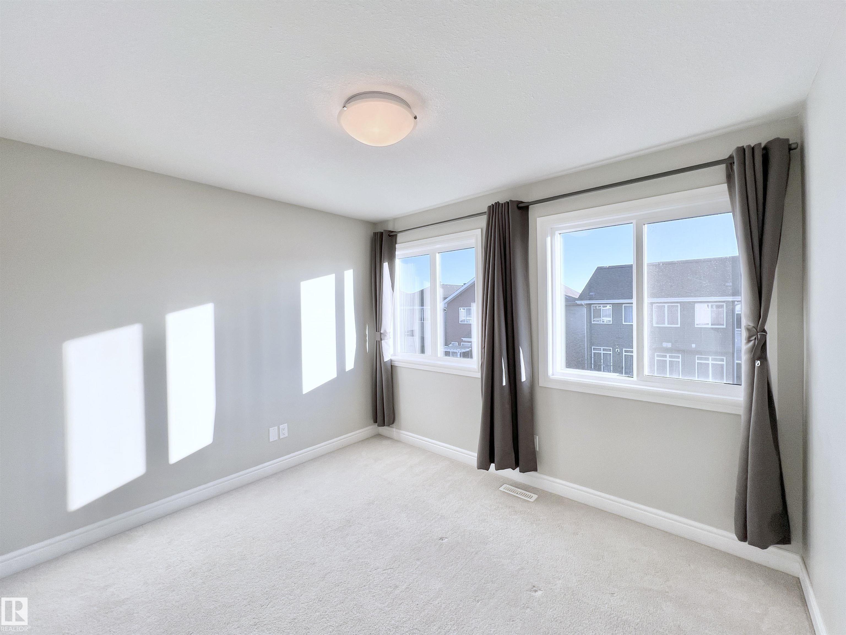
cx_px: 423
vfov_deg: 89.9
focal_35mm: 13
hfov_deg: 106.2
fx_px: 318
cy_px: 318
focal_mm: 1.57
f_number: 1.8
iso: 32
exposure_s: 1/367
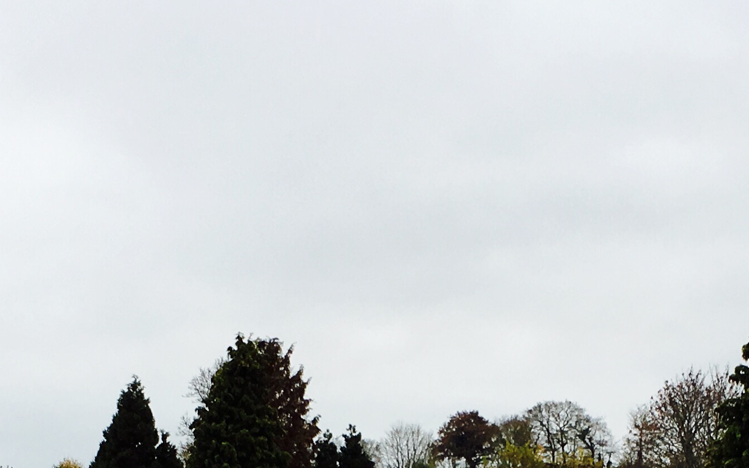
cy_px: 651
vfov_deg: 13.4
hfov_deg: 22.3
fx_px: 1898
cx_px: 465
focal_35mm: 93
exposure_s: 1/306
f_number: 2.2
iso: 25
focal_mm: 4.15
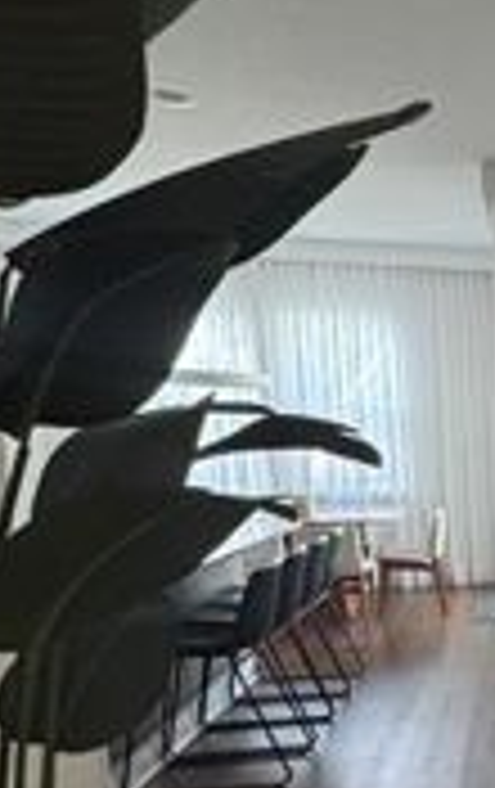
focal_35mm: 45
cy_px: 585
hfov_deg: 21.3
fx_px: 967
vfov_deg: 43.0
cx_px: 844
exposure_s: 1/60
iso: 200
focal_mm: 2.22
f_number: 2.2
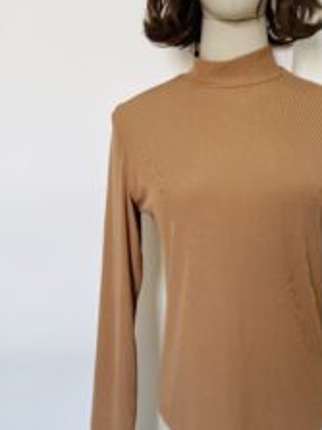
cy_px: 206
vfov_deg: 43.9
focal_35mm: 43
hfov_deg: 33.1
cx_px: 228
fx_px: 534
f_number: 1.78
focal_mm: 6.76
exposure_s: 1/120
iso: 160
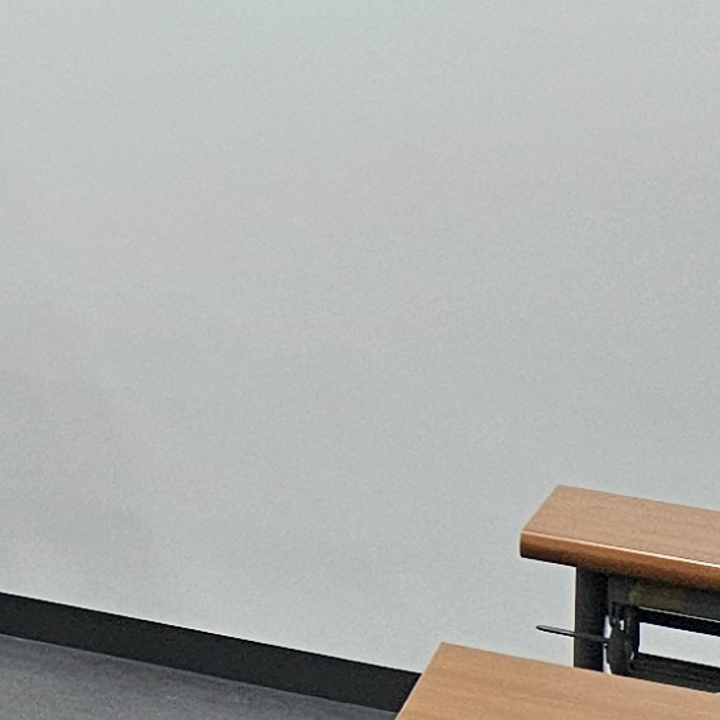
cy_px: -559
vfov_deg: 11.0
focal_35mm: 149
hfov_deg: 8.8
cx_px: -1675
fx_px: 3506
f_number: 1.8
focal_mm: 5.4
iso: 80
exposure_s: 1/120
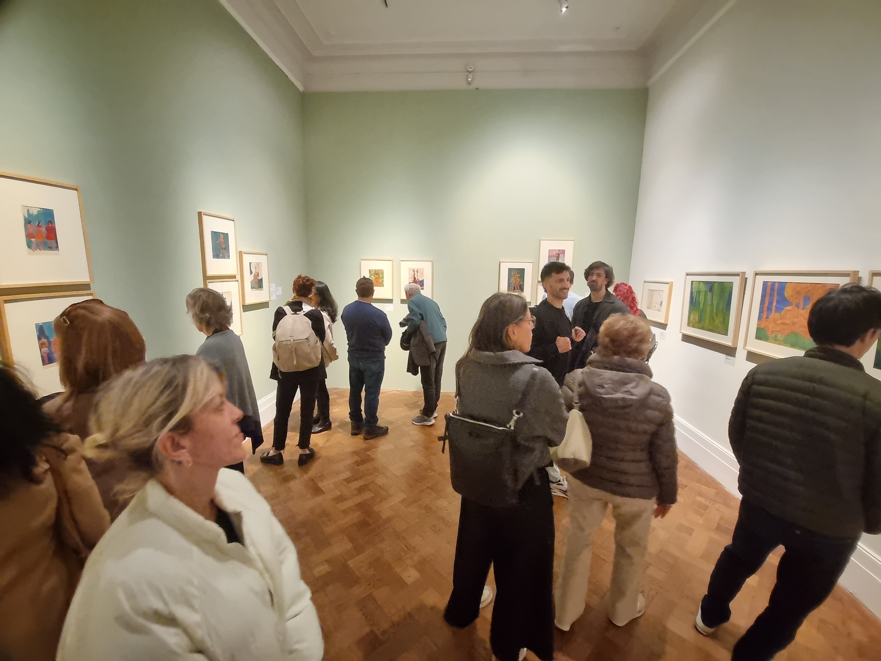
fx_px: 331
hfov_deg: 106.2
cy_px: 330
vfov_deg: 89.9
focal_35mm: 13
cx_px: 440
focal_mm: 1.74
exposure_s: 1/33
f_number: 2.2
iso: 640
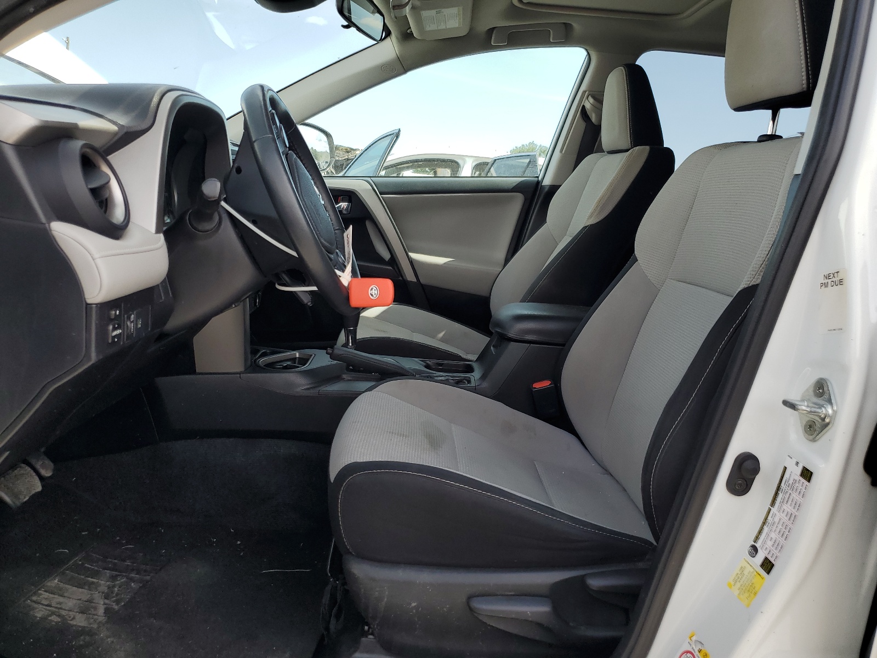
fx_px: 659
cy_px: 329
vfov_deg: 53.1
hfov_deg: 67.3
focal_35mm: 26
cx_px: 438
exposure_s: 1/1000
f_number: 1.5
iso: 50
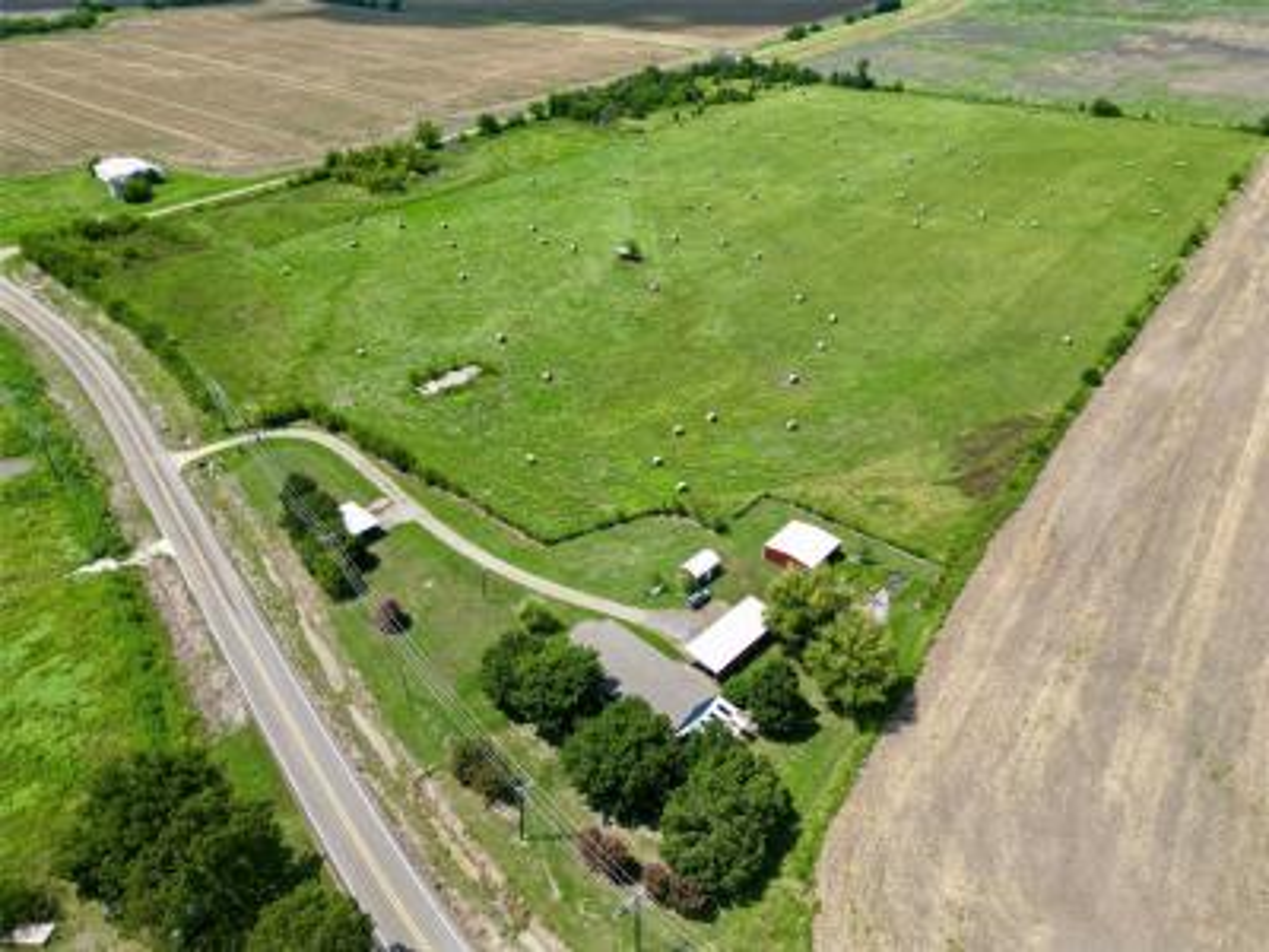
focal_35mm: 24
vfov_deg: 56.8
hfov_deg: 71.6
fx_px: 880
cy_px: 476
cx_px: 634
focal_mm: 6.72
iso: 100
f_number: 1.7
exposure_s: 1/2000
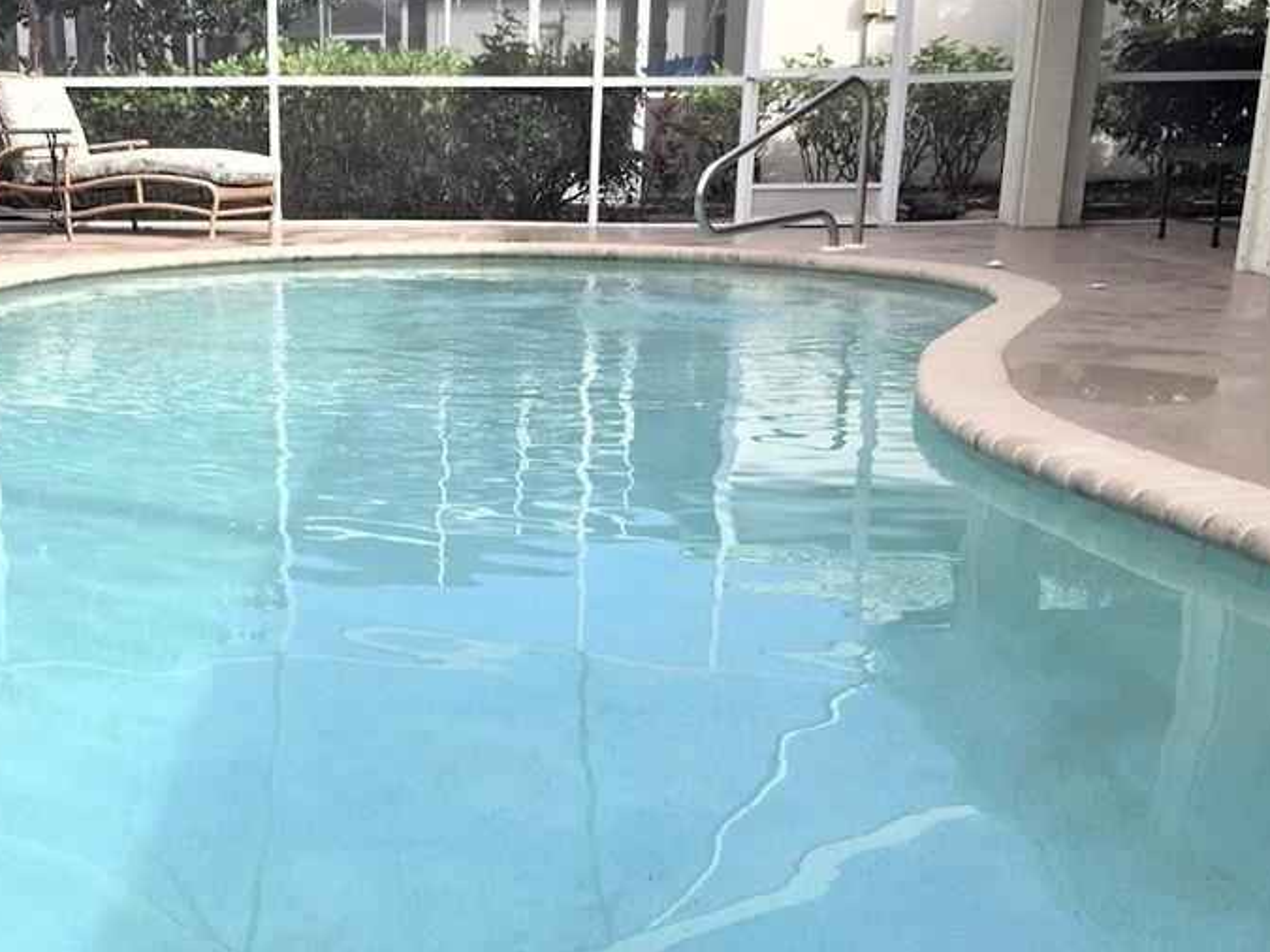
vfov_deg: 32.7
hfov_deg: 42.0
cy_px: 594
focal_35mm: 44
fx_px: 1614
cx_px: 363
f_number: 2.2
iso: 32
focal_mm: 4.15
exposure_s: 1/1130
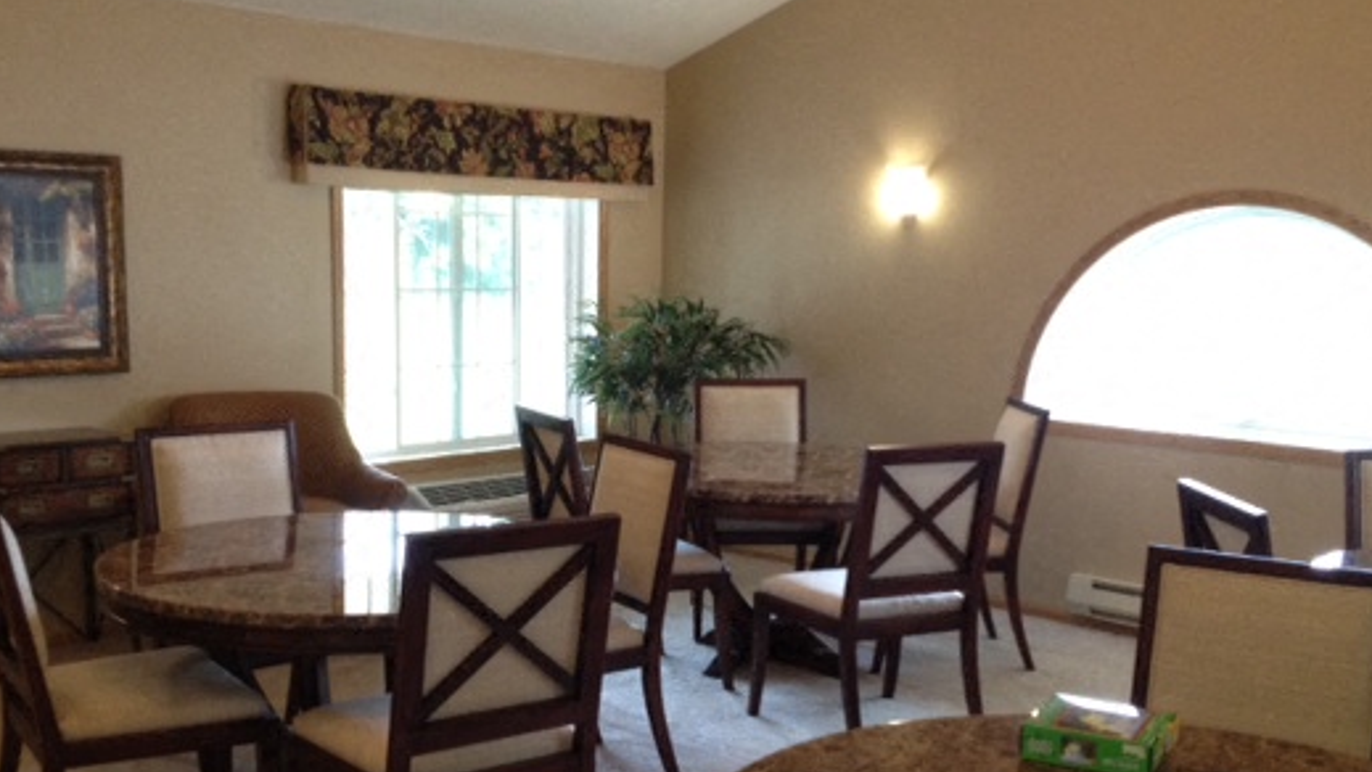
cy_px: 465
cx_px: 711
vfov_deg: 25.4
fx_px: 1710
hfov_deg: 43.7
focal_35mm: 47
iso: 160
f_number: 2.4
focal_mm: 4.28
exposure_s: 1/20
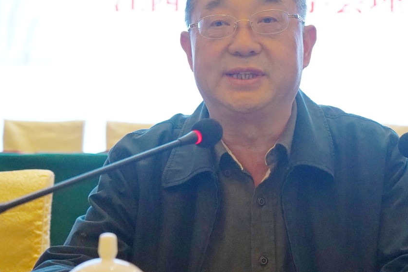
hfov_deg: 27.3
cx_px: 253
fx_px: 839
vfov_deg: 18.4
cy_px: 146
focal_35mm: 74
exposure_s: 1/400
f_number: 4
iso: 6400
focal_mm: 39
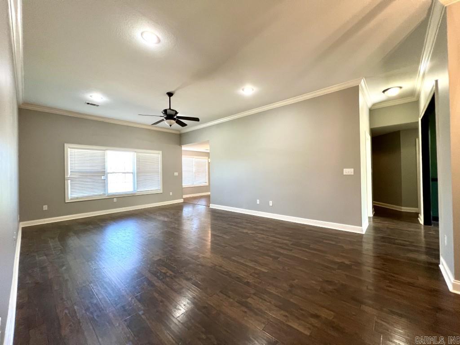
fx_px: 173
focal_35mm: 13
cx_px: 230
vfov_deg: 89.9
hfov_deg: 106.2
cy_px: 172
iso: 200
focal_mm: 1.57
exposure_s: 1/60
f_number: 1.8
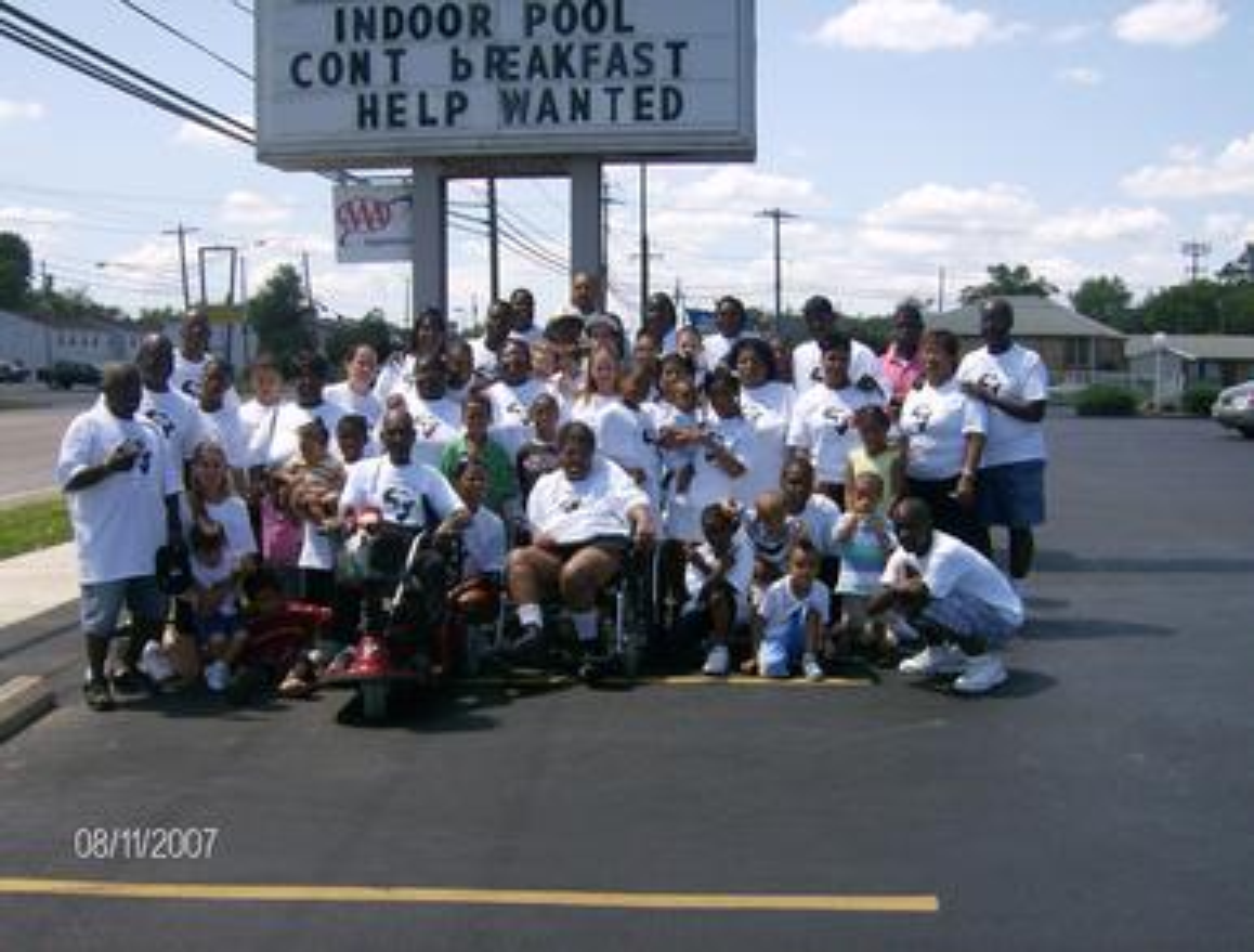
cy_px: 476
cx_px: 627
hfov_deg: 48.8
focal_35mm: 38
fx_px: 1383
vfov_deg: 38.0
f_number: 4.8
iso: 100
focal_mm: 6.4
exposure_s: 1/608
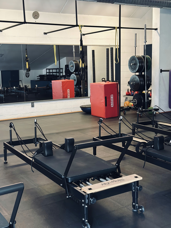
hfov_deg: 30.3
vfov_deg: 39.7
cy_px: 114
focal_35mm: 48
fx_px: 316
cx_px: 86
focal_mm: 6.86
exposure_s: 1/50
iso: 400
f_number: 1.78
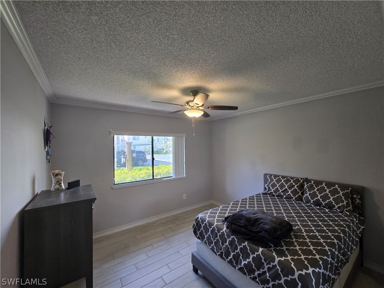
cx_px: 192
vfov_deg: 89.9
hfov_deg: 106.2
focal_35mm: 13
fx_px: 144
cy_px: 144
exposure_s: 1/60
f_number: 2.2
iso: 200
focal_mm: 2.2
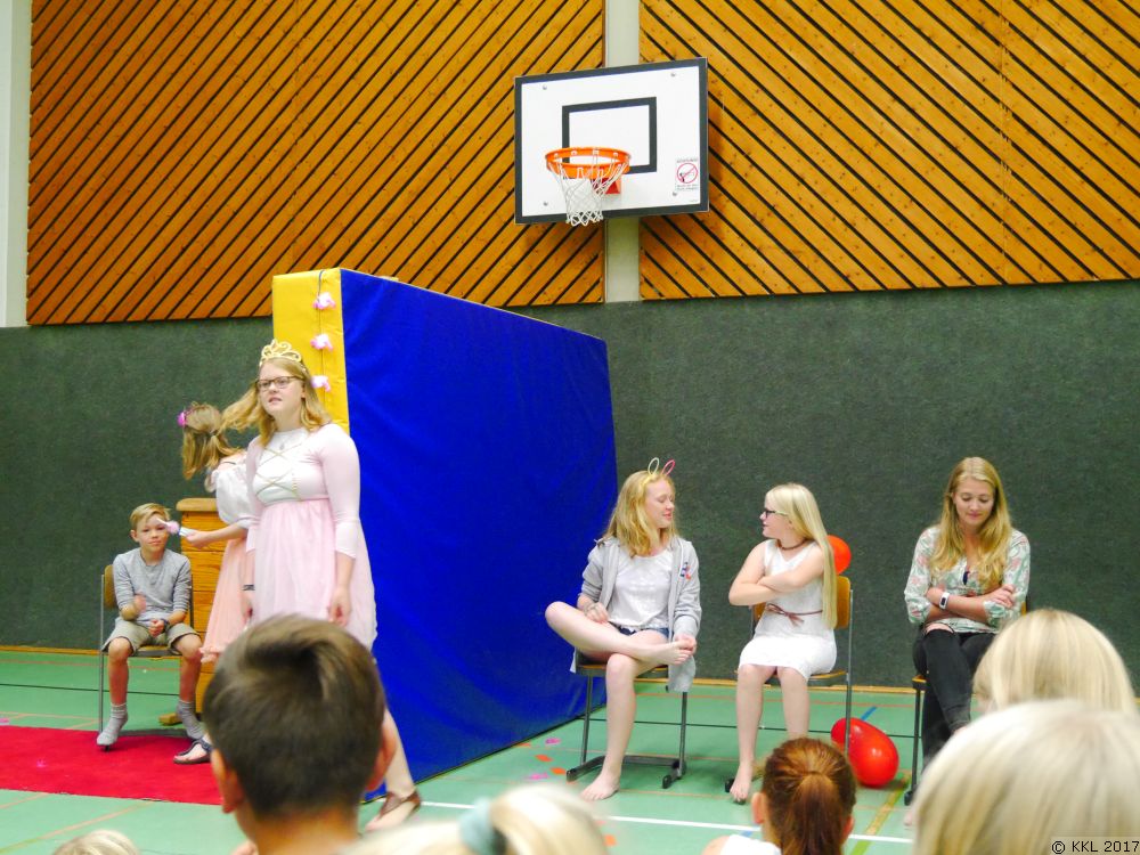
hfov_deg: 39.7
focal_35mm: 48
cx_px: 570
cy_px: 428
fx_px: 1581
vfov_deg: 30.3
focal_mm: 24
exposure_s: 1/60
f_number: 4.1
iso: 3200
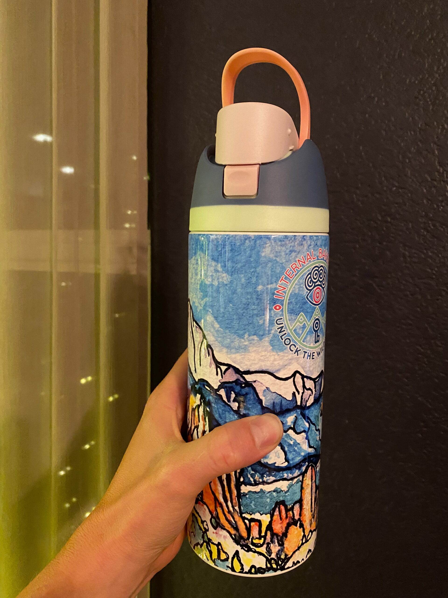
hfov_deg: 53.1
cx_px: 224
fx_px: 449
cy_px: 299
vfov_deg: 67.3
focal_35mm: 26
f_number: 1.8
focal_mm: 4.25
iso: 800
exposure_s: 1/30
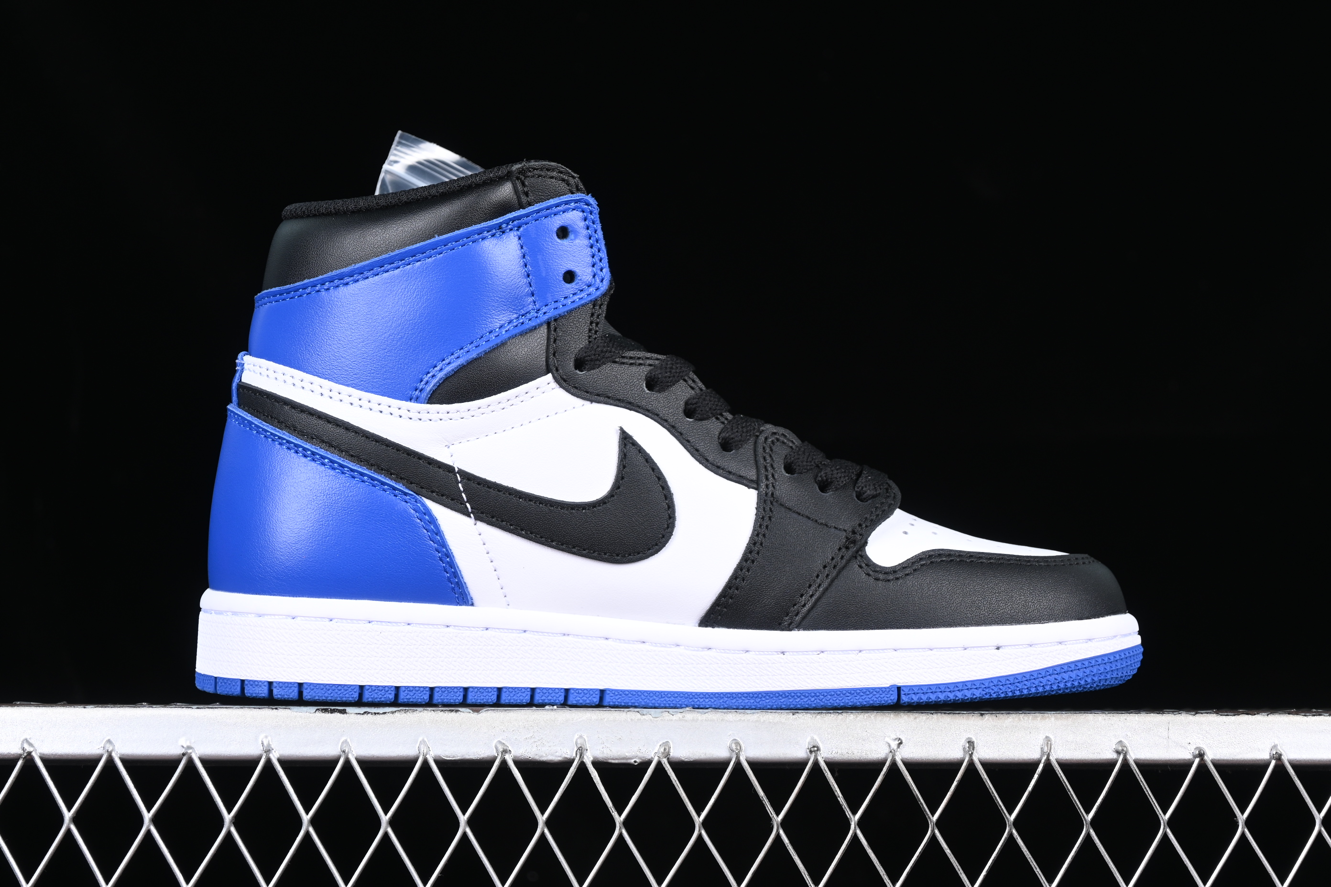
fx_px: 2773
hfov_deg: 27.0
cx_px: 666
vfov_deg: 18.2
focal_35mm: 75
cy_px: 444
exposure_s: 1/60
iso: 160
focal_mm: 50
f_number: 6.3
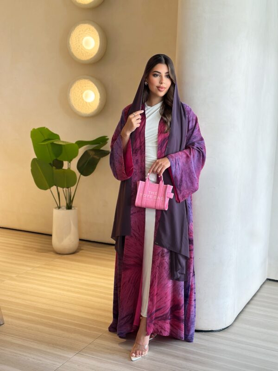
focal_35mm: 48
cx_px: 139
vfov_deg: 39.7
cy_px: 186
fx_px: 514
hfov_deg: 30.3
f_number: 1.78
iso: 80
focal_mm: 6.86
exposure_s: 1/141
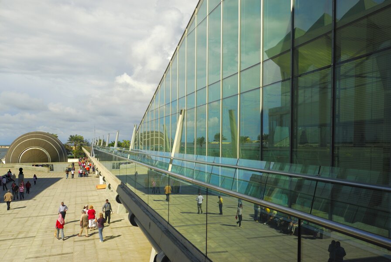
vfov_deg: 40.1
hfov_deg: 57.2
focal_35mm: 33
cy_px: 131
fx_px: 359
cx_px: 196
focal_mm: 22
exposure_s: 1/400
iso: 100
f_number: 4.5
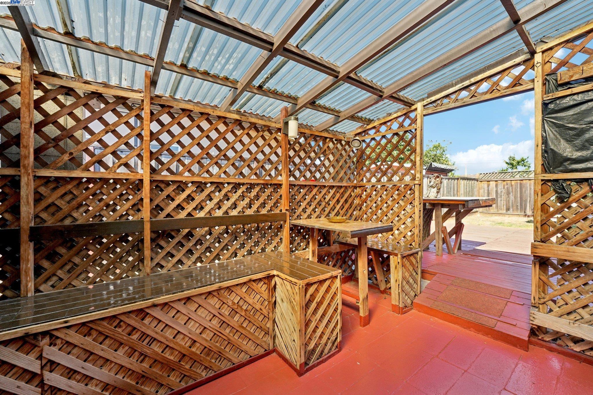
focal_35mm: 14
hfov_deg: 104.3
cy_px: 198
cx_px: 296
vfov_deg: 81.2
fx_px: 231
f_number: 8
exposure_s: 1/160
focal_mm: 14
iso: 800
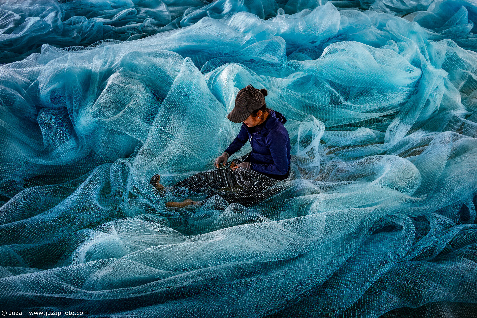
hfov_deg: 56.5
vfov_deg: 39.4
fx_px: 444
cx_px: 238
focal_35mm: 34
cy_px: 159
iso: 1600
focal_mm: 33.5
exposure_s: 1/250
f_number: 8
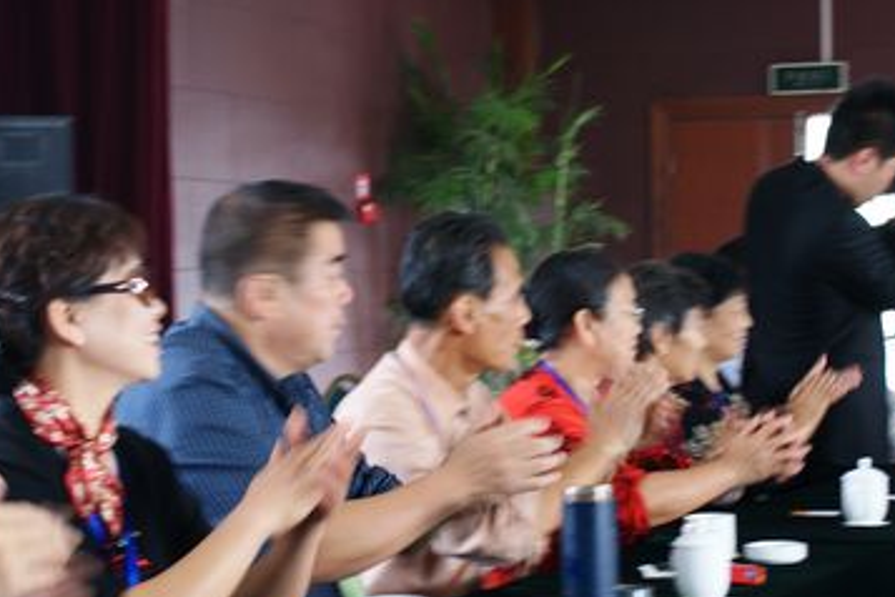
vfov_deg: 13.6
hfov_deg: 20.2
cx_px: 481
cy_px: 296
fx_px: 2511
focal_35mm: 101
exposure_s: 1/10
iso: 200
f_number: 5.6
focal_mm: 40
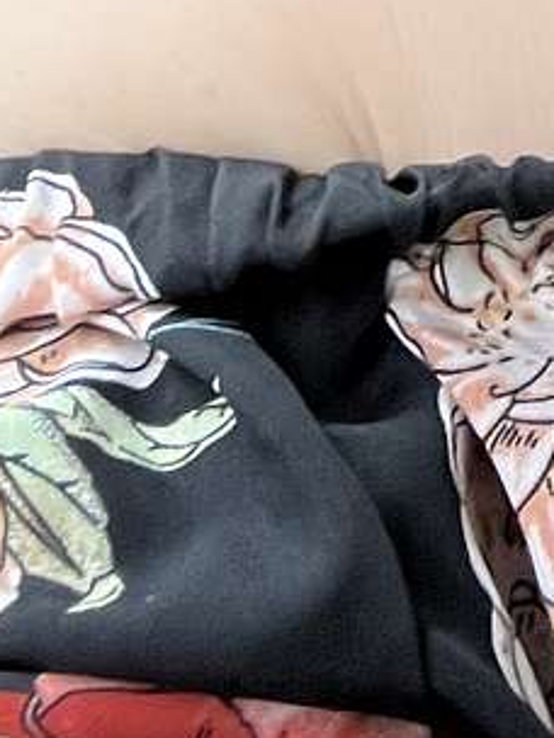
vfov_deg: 11.6
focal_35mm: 142
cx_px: 1147
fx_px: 3030
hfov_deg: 9.7
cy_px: -998
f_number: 2.2
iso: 100
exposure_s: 1/60
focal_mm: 2.71
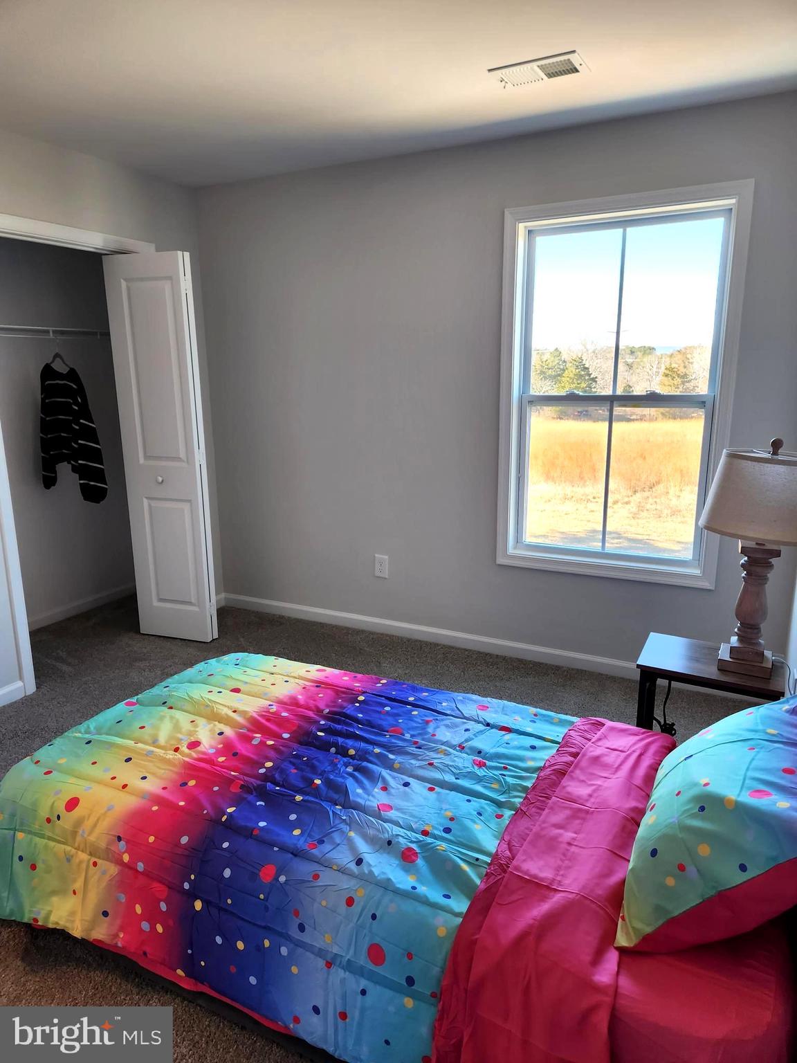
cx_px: 398
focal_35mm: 23
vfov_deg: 73.9
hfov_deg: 58.9
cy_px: 532
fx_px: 706
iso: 100
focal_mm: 5.4
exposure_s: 1/180
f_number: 1.8
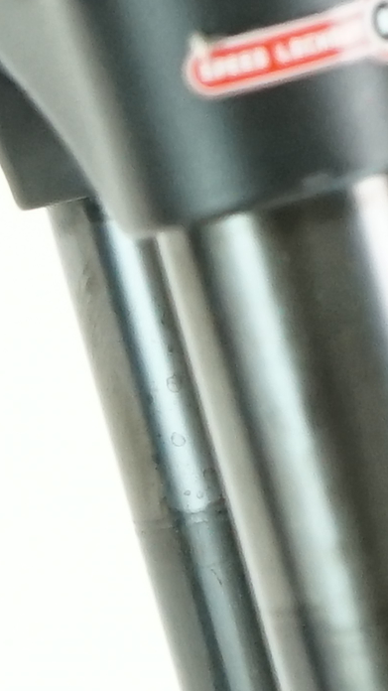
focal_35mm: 280
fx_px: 5126
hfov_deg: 4.3
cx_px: 65
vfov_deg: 7.7
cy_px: 682
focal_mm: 31
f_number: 4.5
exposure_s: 1/200
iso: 2000
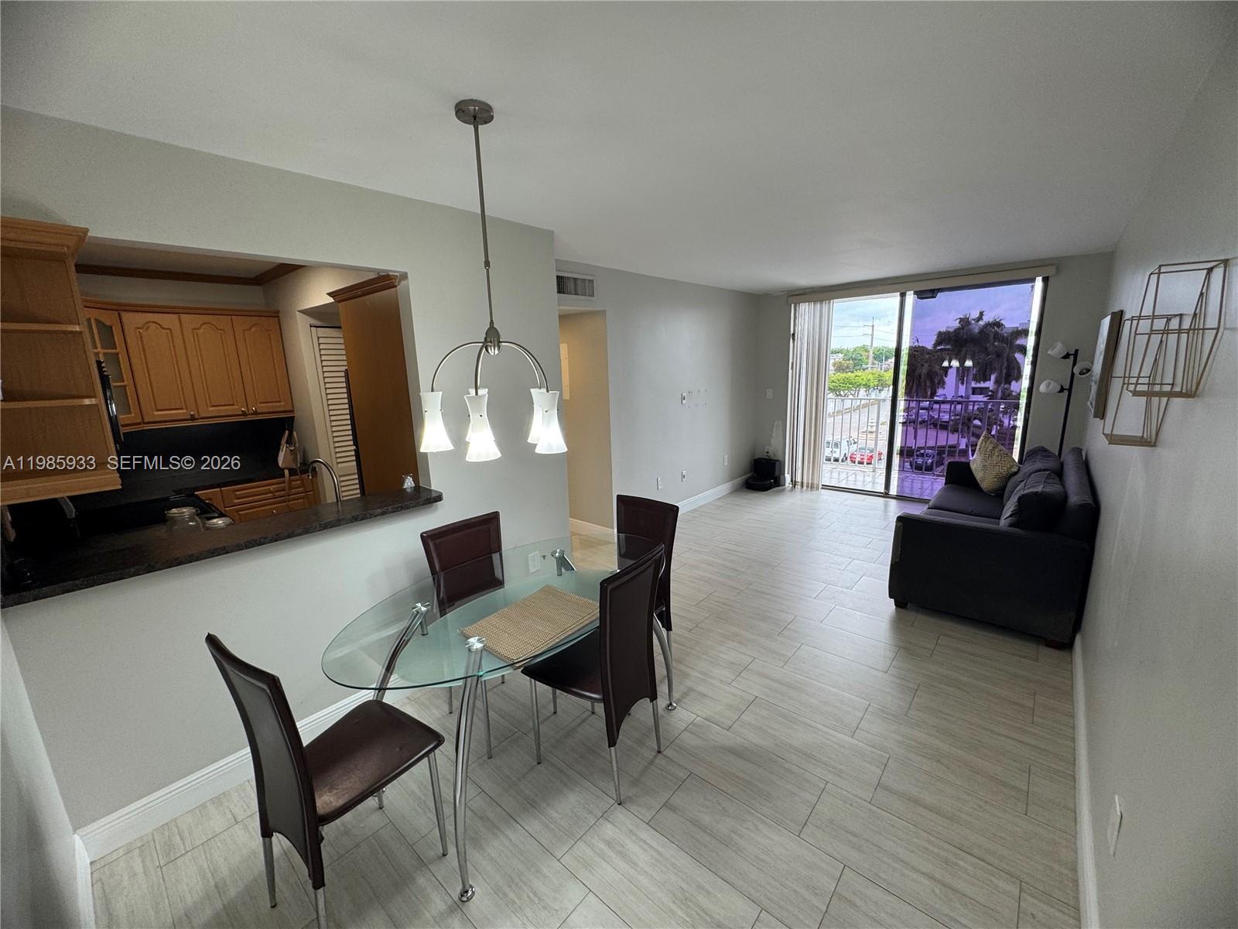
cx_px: 619
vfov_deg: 85.7
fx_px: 501
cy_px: 464
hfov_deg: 102.1
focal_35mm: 14
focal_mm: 2.22
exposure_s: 1/120
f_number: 2.2
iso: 80
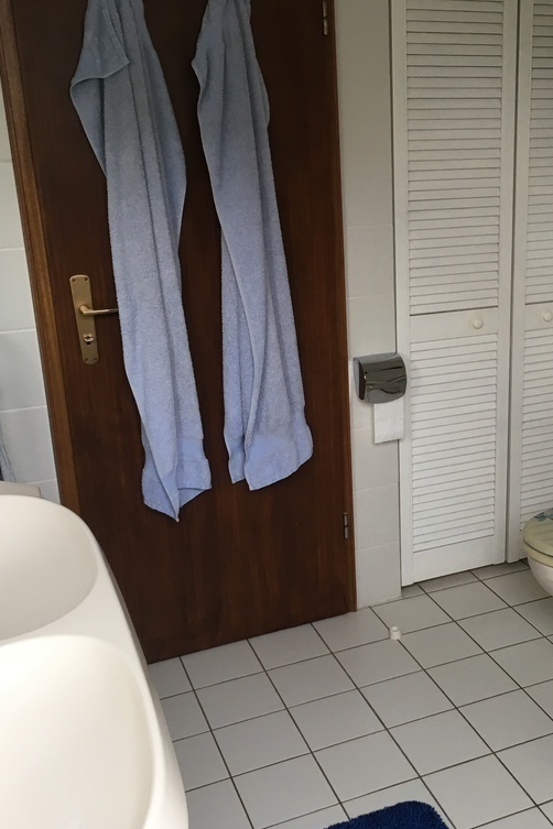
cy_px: 415
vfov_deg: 47.4
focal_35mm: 41
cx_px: 432
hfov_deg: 31.9
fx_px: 945
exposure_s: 1/33
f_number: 2.2
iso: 80
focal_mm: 4.15
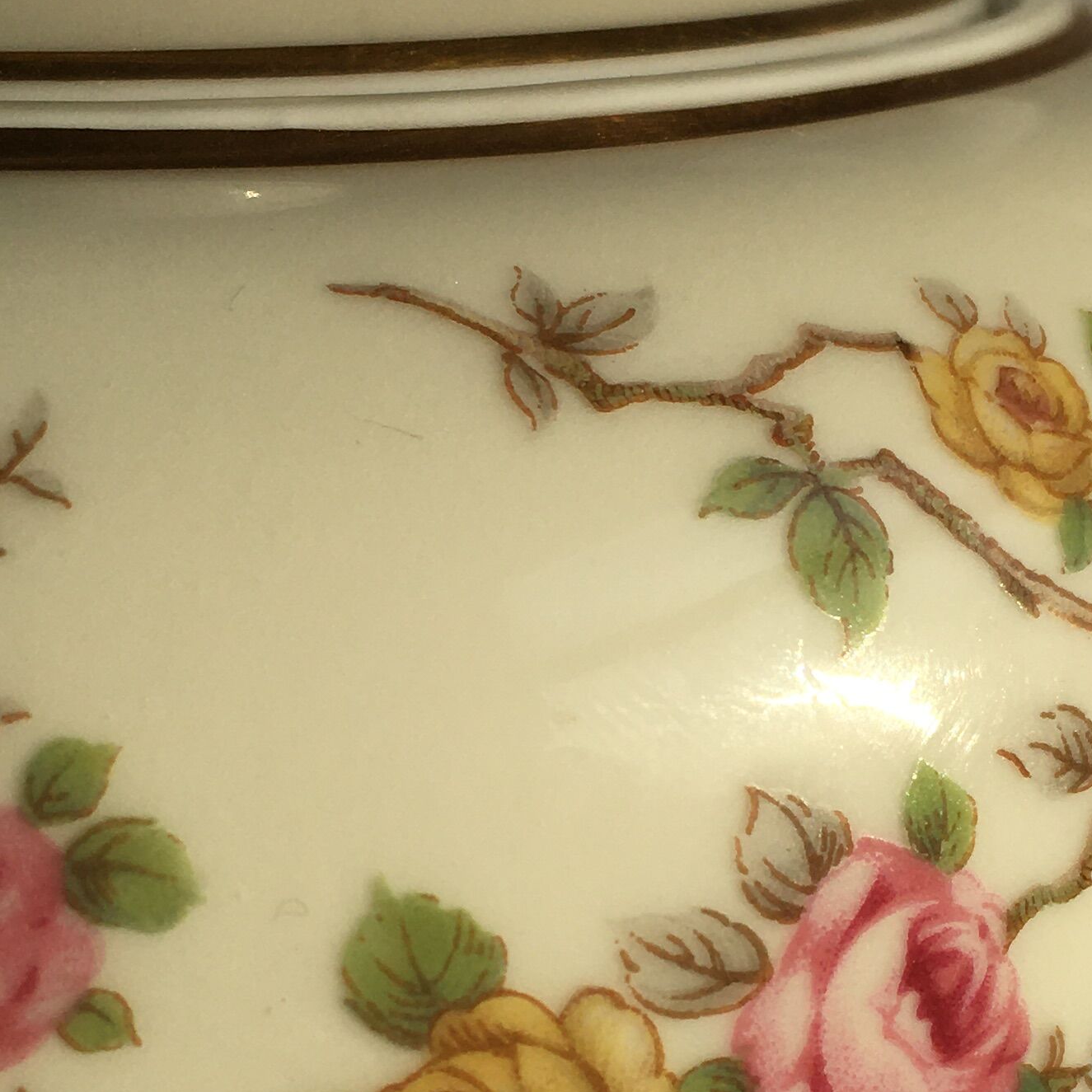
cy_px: 799
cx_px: 599
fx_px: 2784
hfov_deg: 22.2
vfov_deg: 22.0
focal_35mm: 78
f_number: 2.2
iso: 25
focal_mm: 4.15
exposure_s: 1/1131
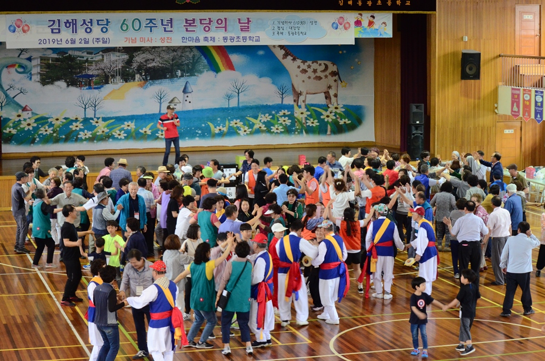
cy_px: 180
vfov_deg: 16.5
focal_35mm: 82
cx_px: 272
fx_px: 1246
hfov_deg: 24.7
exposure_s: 1/30
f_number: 9
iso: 2000
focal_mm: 55
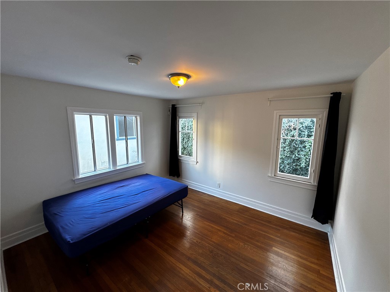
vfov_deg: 85.7
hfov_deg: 102.1
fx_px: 158
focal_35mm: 14
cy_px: 146
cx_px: 195
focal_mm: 2.22
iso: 160
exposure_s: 1/60
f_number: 2.2
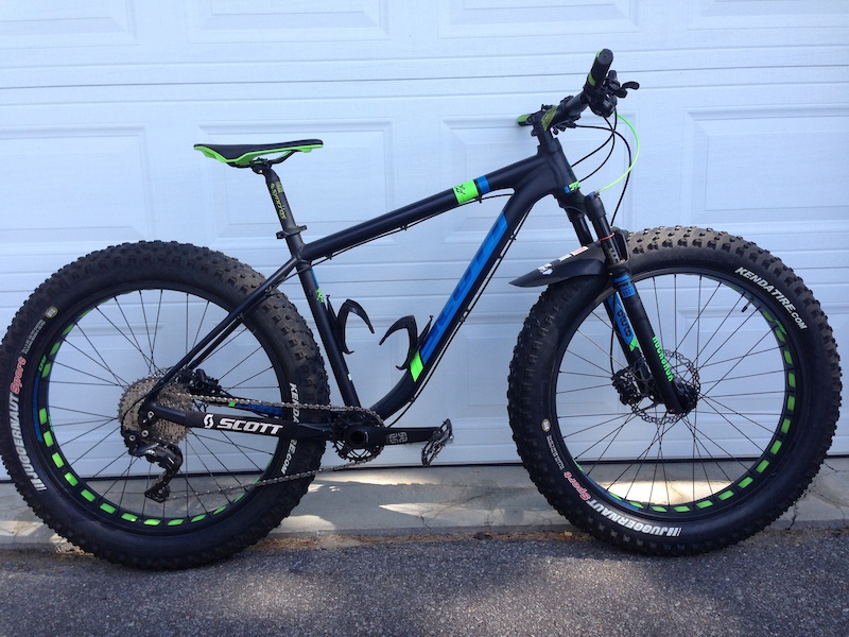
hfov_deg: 55.4
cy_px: 318
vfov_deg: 42.9
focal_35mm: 33
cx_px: 424
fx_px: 809
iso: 50
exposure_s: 1/354
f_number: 2.4
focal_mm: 4.12
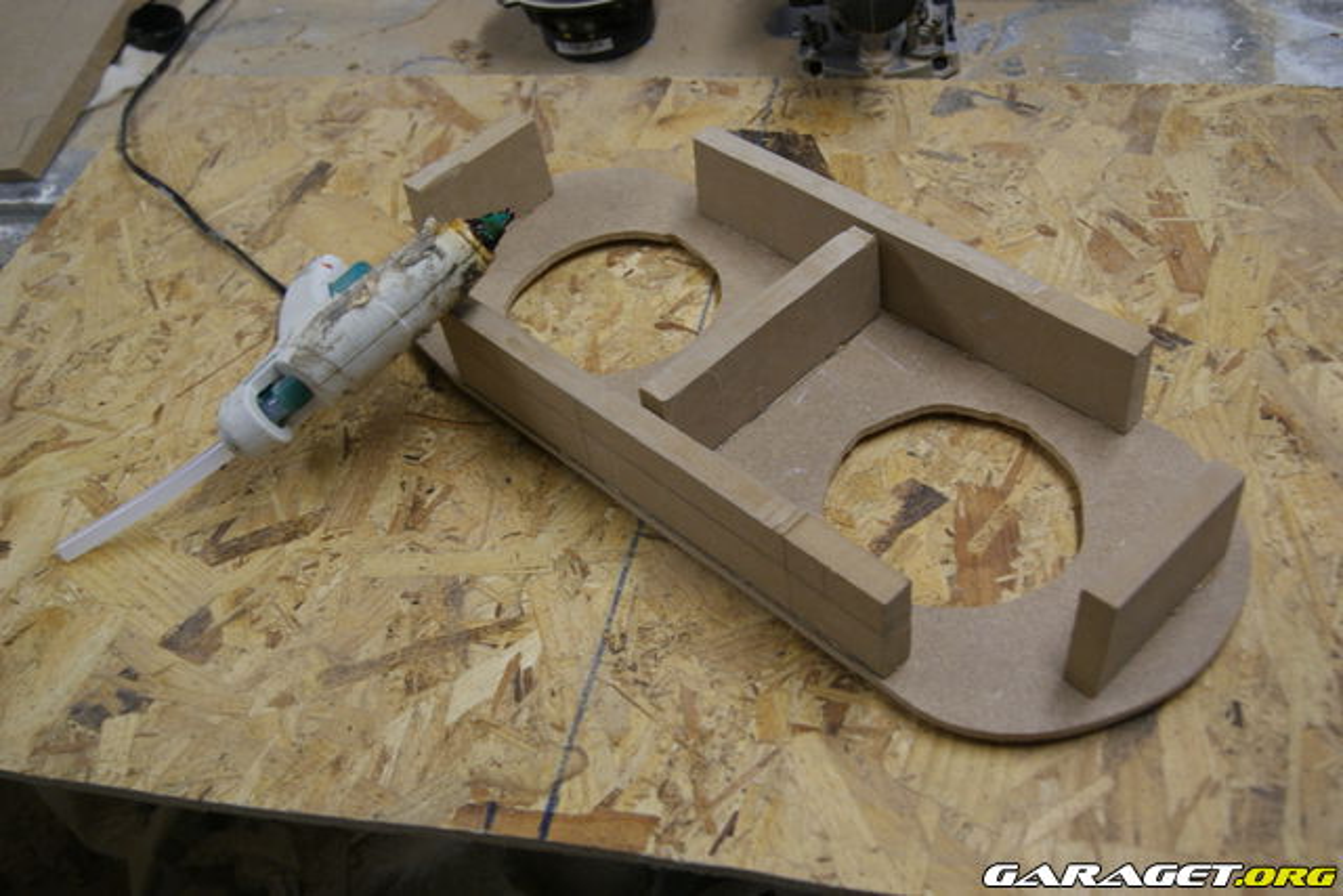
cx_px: 672
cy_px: 448
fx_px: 1343
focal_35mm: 36
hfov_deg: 53.1
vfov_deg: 36.9
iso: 400
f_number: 4
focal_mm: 24
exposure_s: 1/15
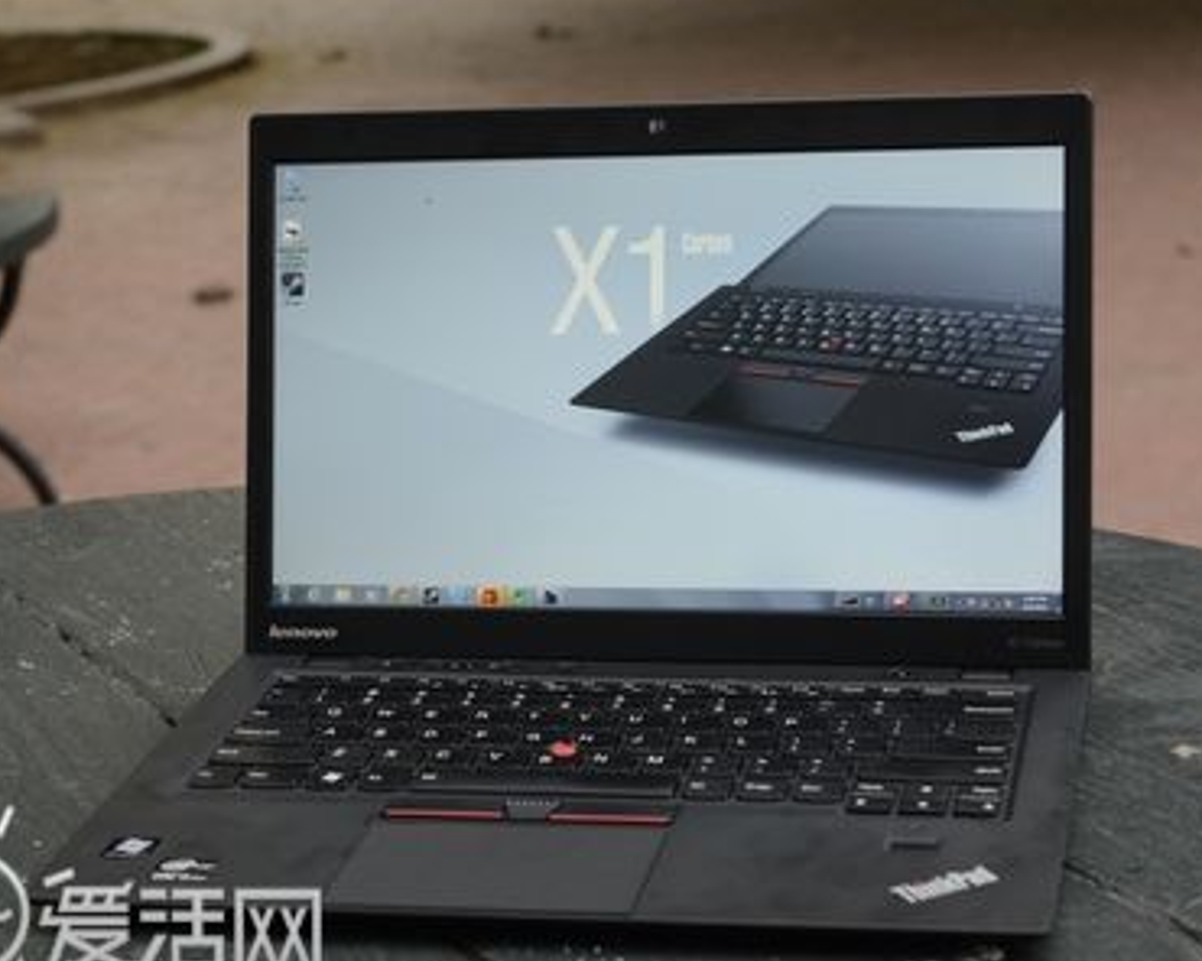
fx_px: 2704
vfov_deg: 20.2
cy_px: 511
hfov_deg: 25.1
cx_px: 630
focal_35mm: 76
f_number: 5.6
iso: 800
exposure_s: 1/40
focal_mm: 40
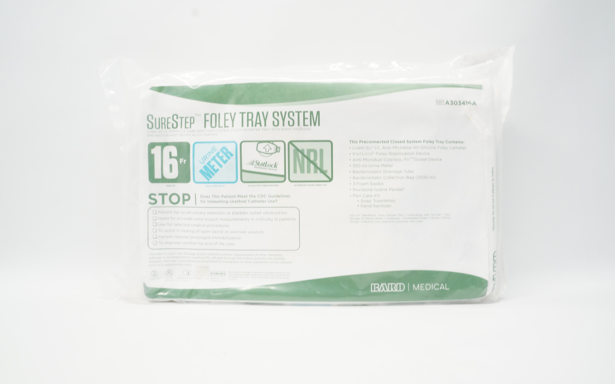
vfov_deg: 44.5
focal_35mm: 28
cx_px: 310
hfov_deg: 66.5
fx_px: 469
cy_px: 190
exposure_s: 1/20
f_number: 11
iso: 800
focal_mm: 18
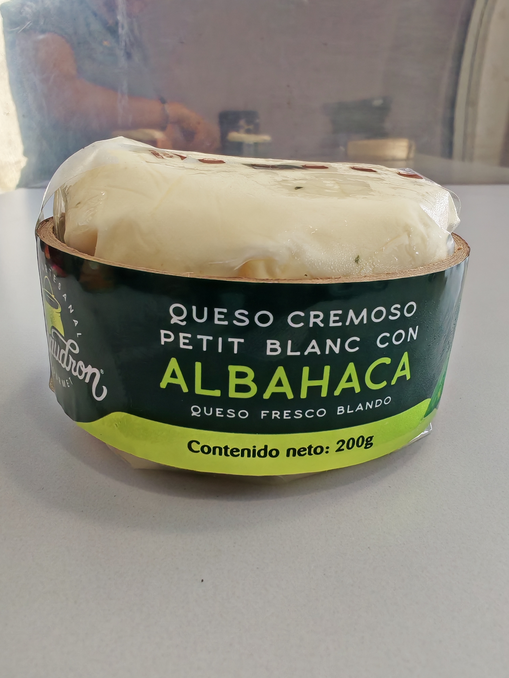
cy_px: 339
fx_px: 529
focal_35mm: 27
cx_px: 254
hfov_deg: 51.4
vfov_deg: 65.3
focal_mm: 1.96
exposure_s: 1/140
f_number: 2.2
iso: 50
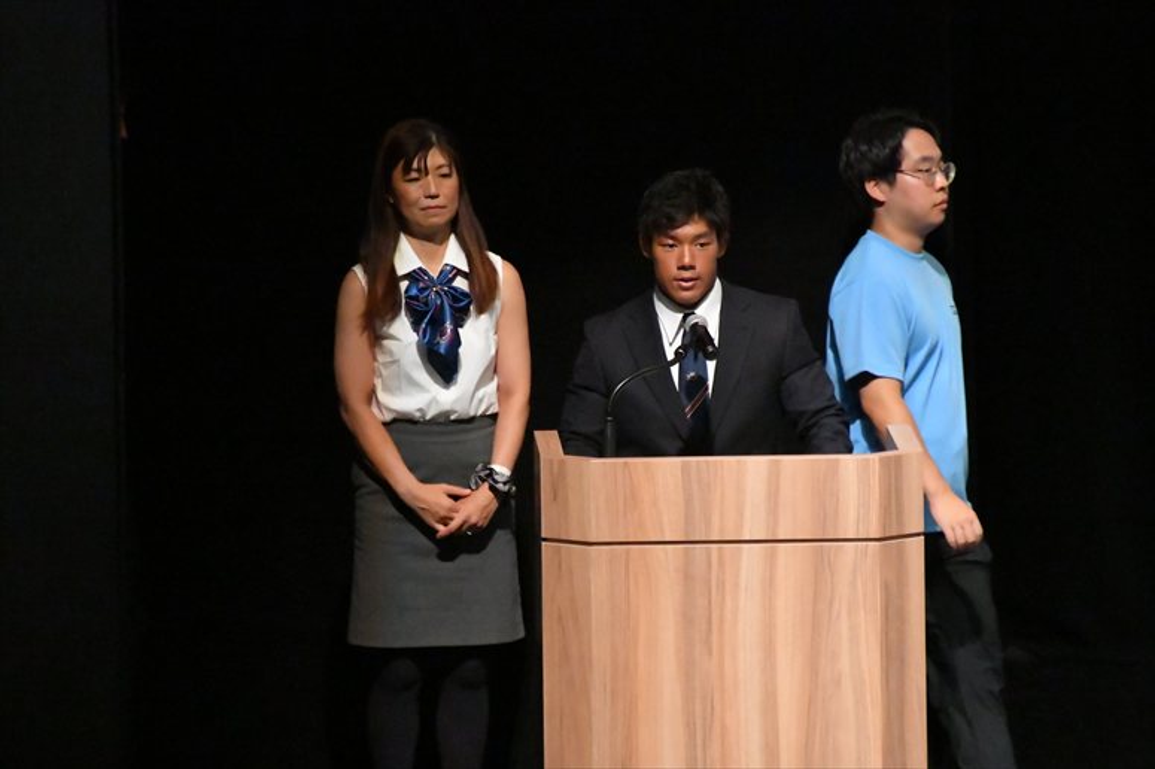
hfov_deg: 4.6
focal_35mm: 450
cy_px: 384
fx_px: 14431
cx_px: 578
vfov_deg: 3.1
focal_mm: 300
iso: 20000
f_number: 5.6
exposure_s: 1/400
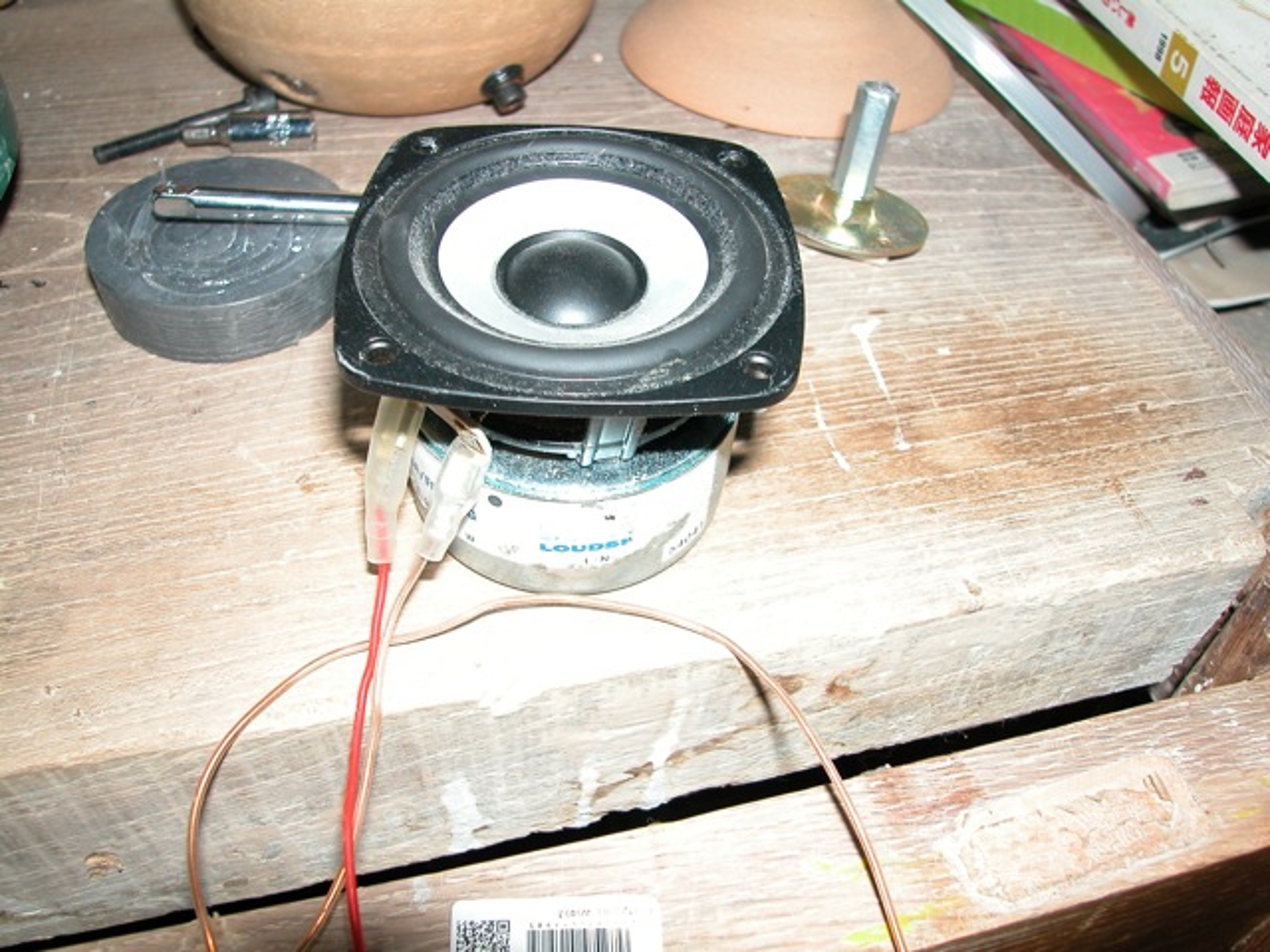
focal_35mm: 28
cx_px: 635
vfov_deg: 49.7
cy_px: 476
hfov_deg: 63.4
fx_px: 1027
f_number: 3.1
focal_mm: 7.1
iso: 125
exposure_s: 1/60
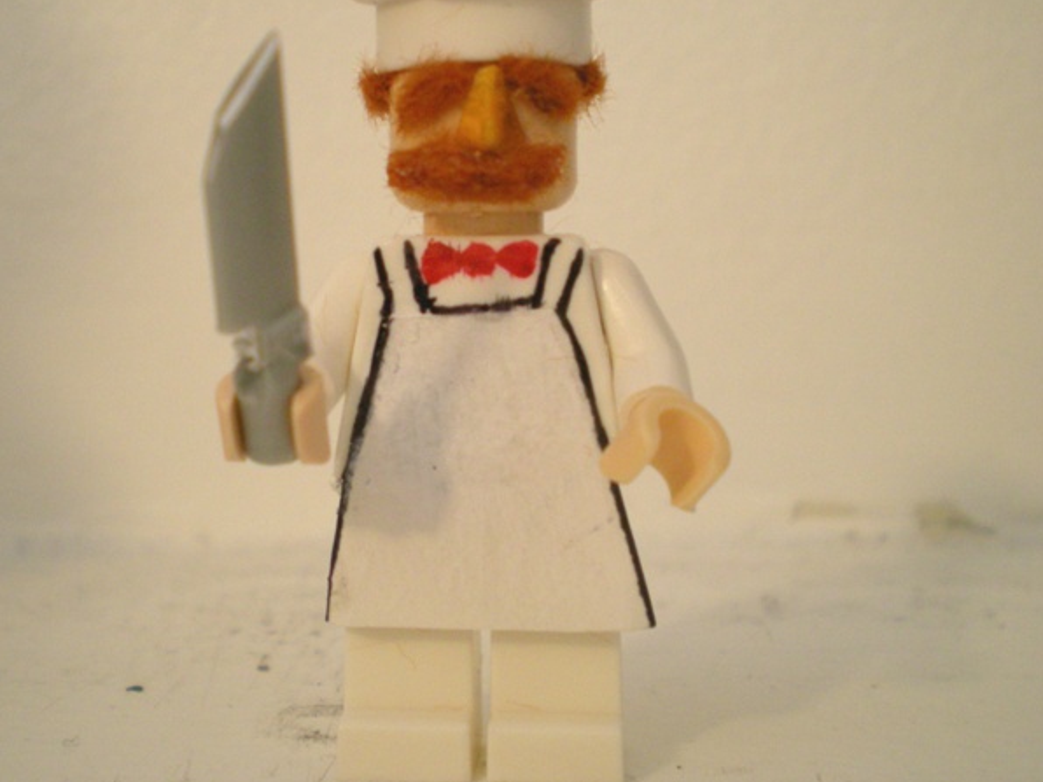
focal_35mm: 51
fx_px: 1537
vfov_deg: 28.5
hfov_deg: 37.4
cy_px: 311
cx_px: 462
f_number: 3.1
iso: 293
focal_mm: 6.3
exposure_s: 1/8
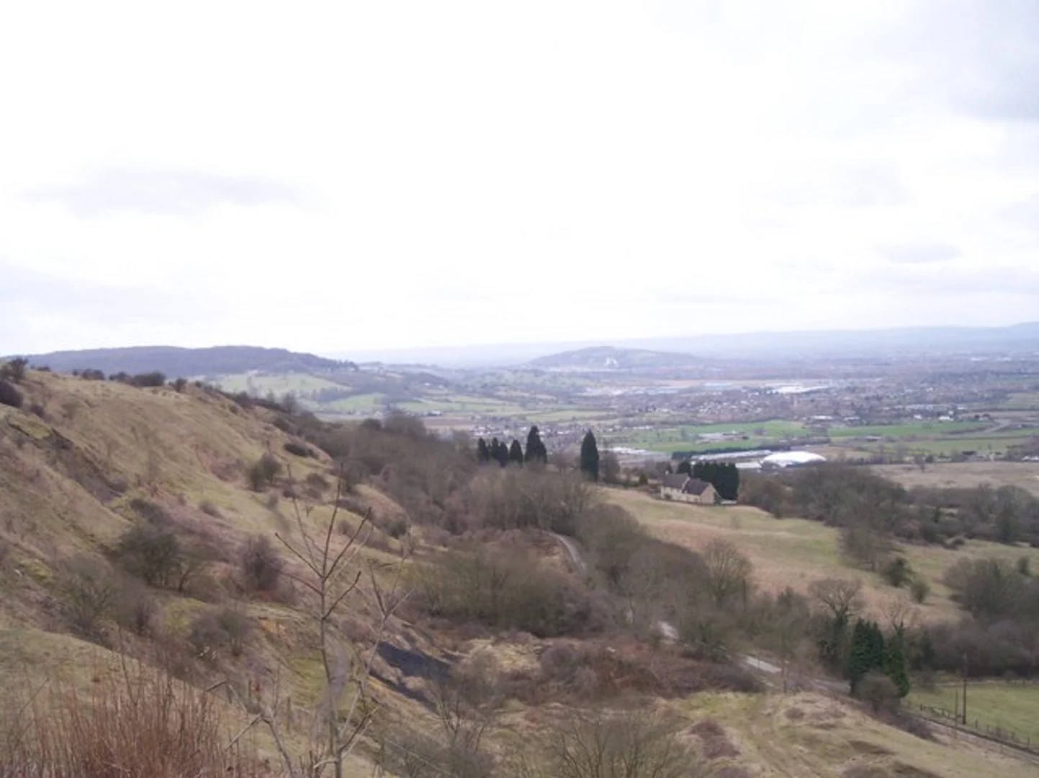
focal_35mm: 38
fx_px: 1140
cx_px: 520
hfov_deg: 49.0
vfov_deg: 37.7
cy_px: 389
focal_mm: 8
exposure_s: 1/700
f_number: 2.8
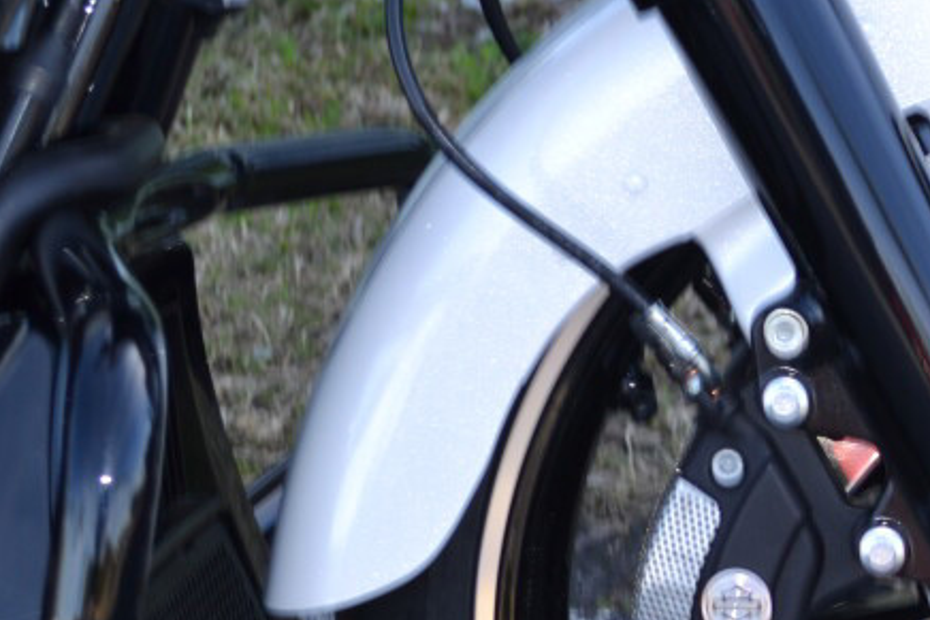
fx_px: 3731
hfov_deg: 13.8
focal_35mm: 144
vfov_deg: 9.5
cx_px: 1124
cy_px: 509
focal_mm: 35
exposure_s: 1/80
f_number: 5
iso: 100
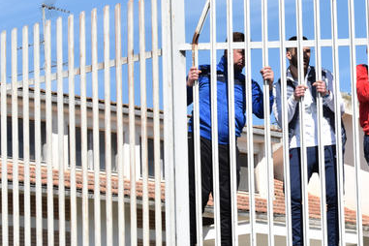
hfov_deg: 10.6
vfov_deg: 7.1
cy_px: 105
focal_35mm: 193
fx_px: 1978
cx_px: 329
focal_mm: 70
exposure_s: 1/200
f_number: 16
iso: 200
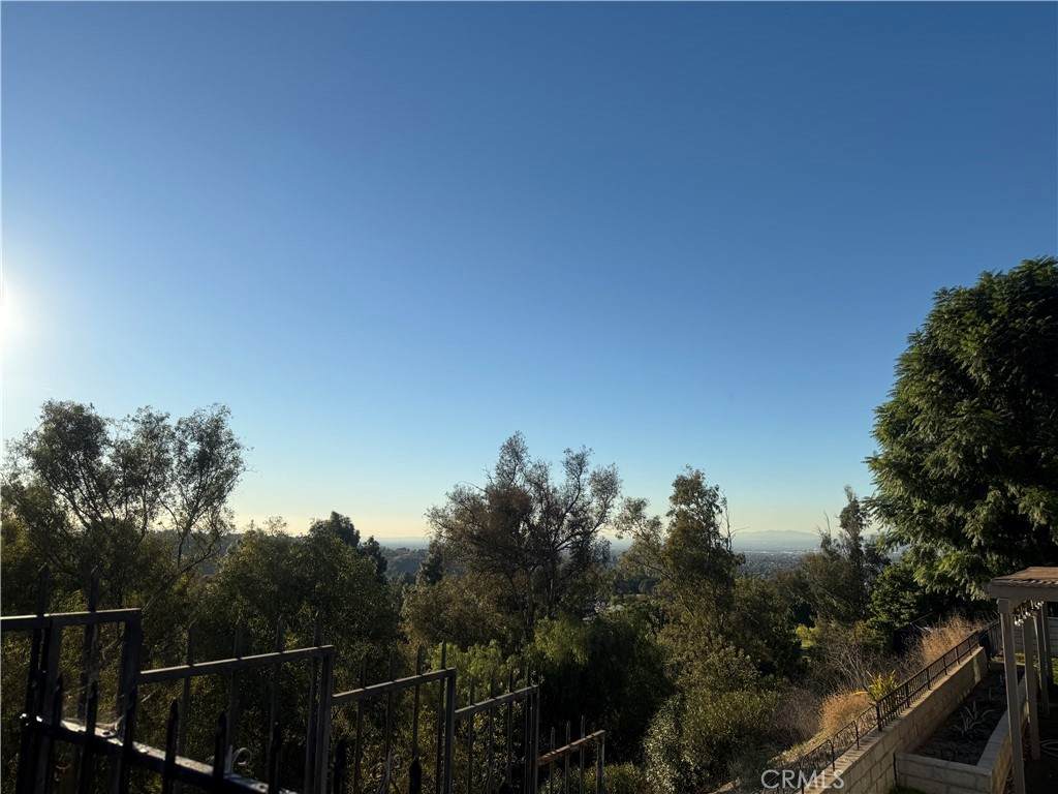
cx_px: 529
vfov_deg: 56.8
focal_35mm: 24
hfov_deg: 71.6
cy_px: 397
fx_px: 734
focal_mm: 6.76
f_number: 1.78
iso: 80
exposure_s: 1/5714
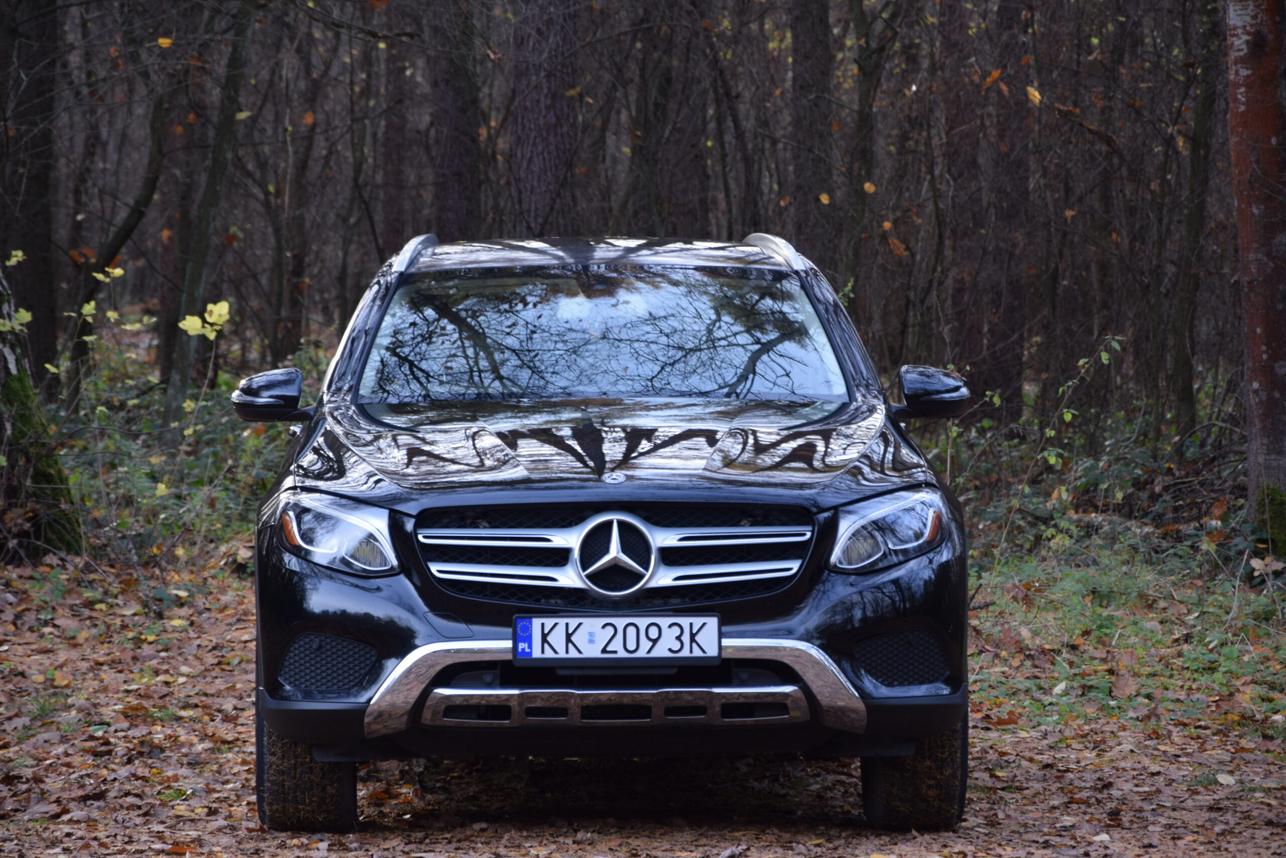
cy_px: 429
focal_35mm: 158
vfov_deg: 8.7
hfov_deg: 13.0
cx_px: 643
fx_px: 5626
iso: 400
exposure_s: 1/125
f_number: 5.6
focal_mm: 105
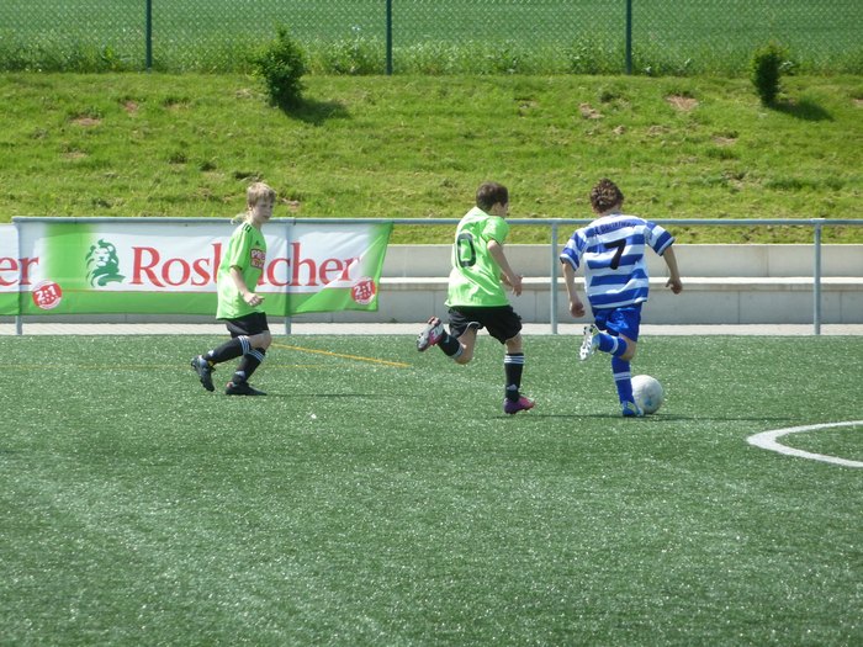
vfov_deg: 5.0
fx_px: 7479
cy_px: 324
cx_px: 432
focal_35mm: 300
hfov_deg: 6.6
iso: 160
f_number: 4.9
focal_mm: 49.2
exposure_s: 1/500
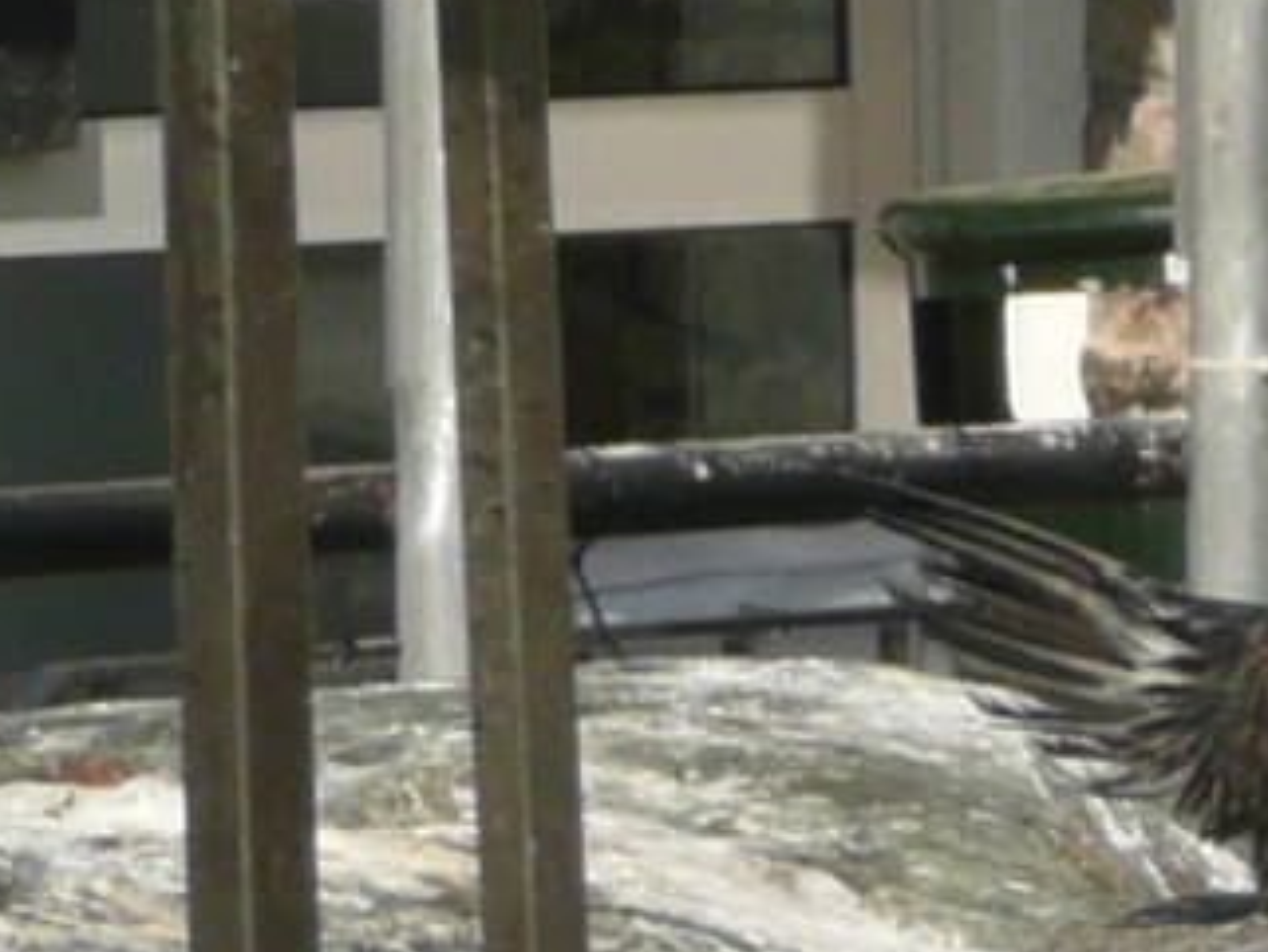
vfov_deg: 2.2
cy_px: -371
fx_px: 24258
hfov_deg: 3.0
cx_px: 2319
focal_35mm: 662
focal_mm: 14.7
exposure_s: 1/640
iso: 100
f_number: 4.7
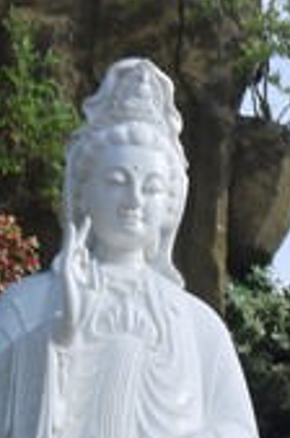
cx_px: 198
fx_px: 2244
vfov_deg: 11.1
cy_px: 407
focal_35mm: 185
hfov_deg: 7.4
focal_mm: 48
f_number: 9
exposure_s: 1/160
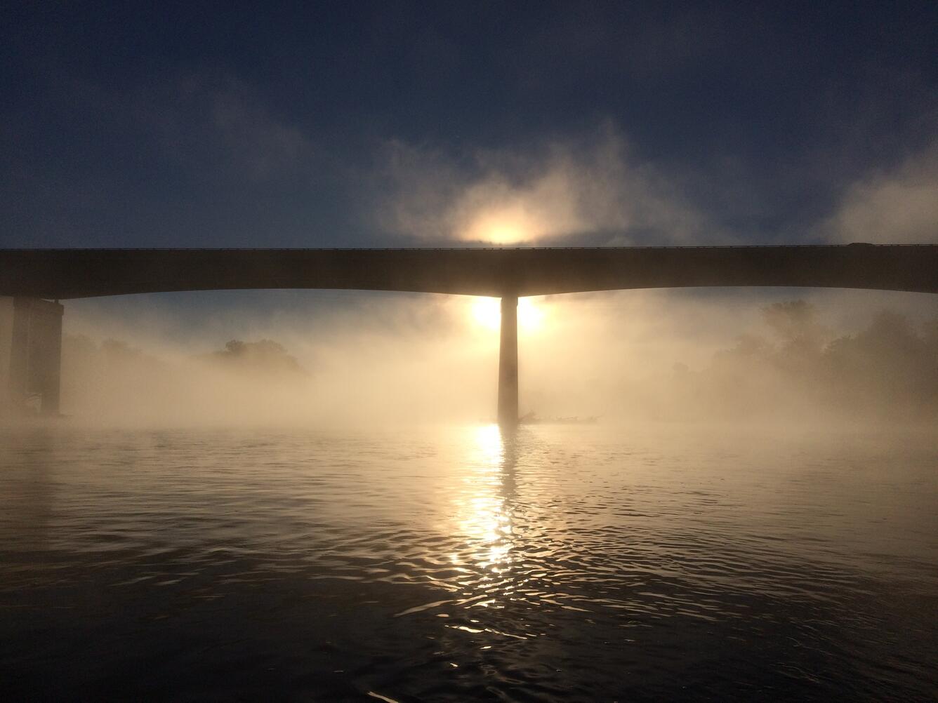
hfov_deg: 61.7
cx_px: 469
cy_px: 352
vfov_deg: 48.2
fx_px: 786
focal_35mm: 29
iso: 32
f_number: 2.2
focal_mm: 4.15
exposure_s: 1/20833
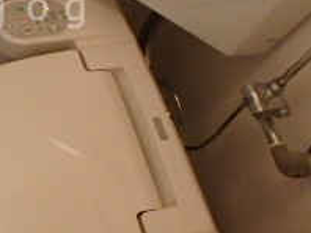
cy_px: 9
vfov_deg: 21.0
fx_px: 610
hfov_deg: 26.7
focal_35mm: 68
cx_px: -14
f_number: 3.5
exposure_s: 1/20
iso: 800
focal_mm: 3.7
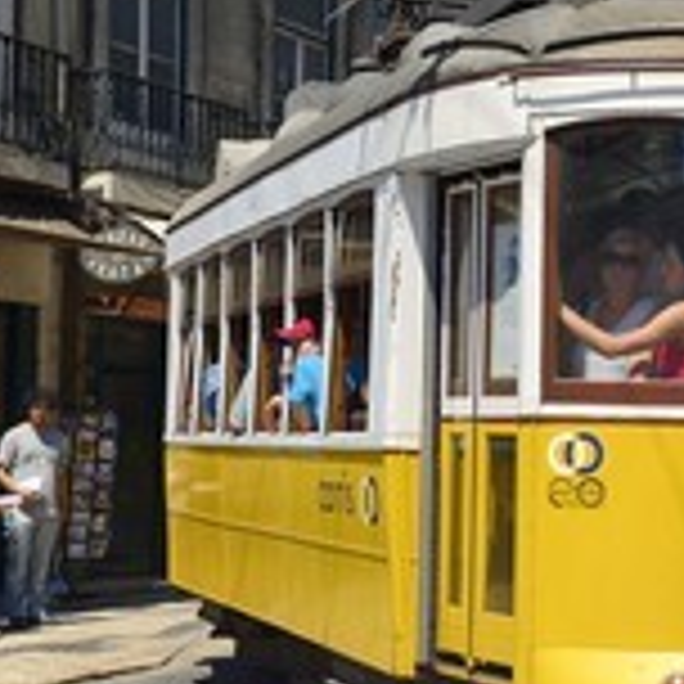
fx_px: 1990
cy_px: 382
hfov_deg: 18.9
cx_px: 702
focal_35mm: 89
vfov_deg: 19.5
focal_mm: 38
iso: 200
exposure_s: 1/400
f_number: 9
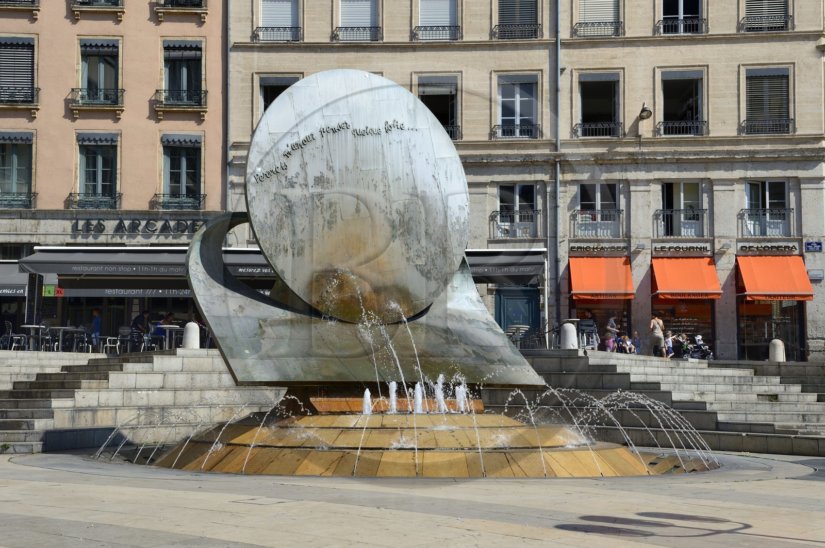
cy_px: 274
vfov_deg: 25.9
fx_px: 1191
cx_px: 412
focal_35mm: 52
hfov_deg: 38.2
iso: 200
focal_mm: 52
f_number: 14
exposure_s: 1/200
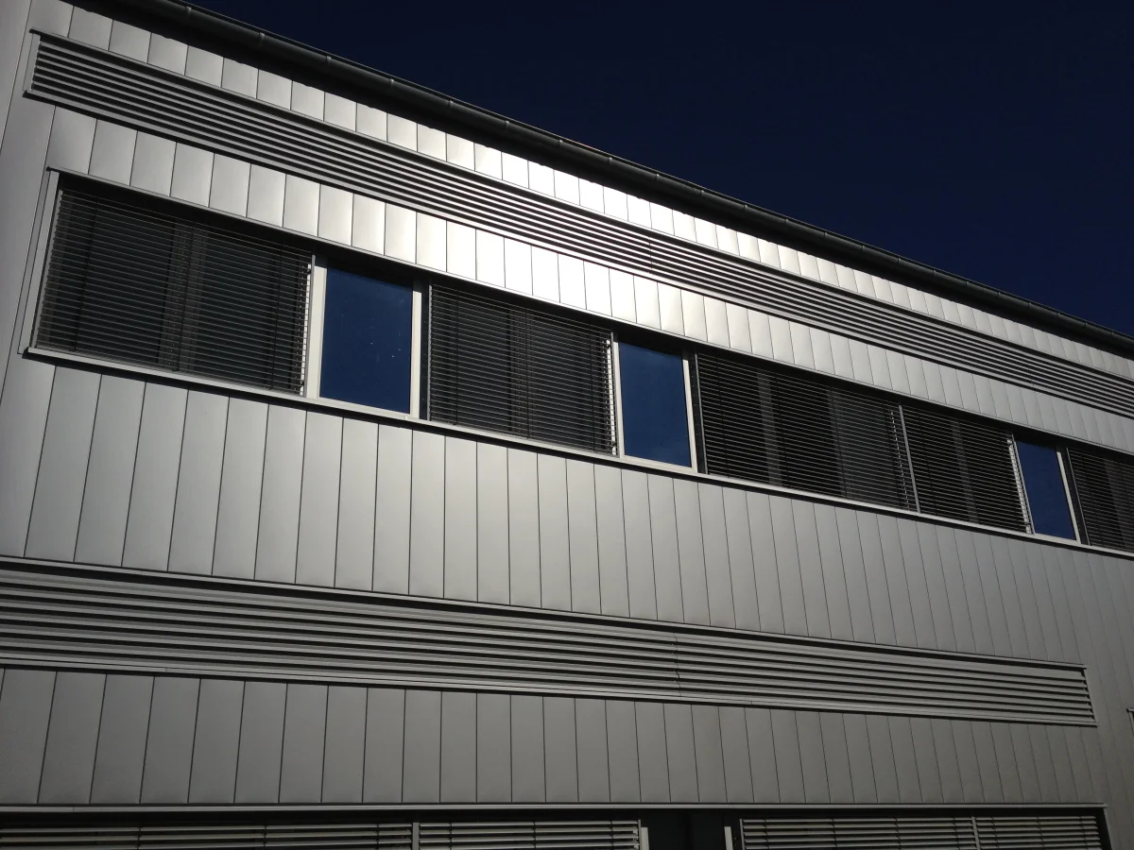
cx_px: 567
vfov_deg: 40.7
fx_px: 1147
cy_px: 425
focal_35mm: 35
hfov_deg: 52.6
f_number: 2.4
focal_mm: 4.28
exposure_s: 1/11111
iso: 80
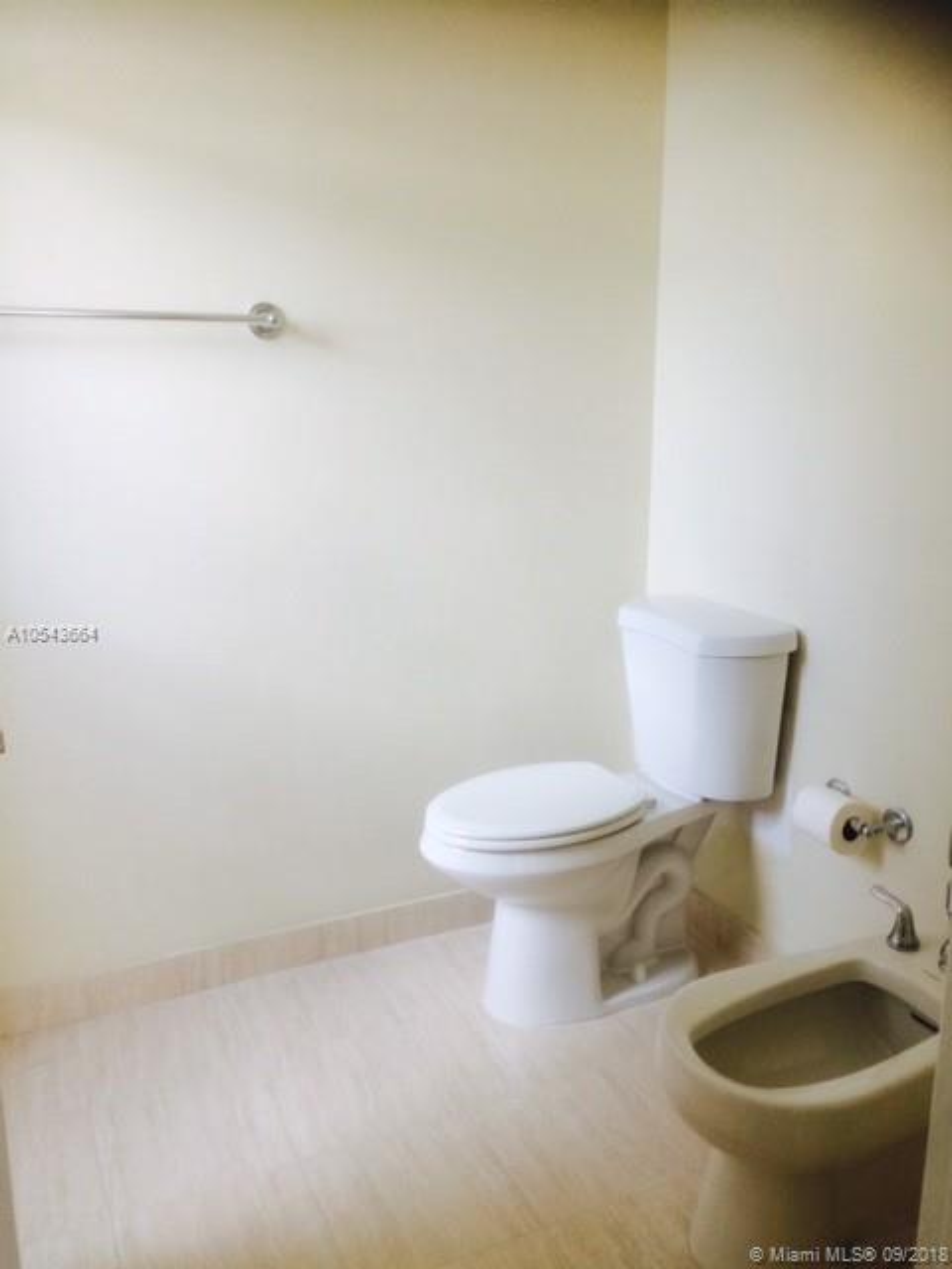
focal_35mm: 29
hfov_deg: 48.2
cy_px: 634
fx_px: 1063
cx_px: 476
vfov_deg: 61.7
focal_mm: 4.15
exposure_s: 1/40
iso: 32
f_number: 2.2
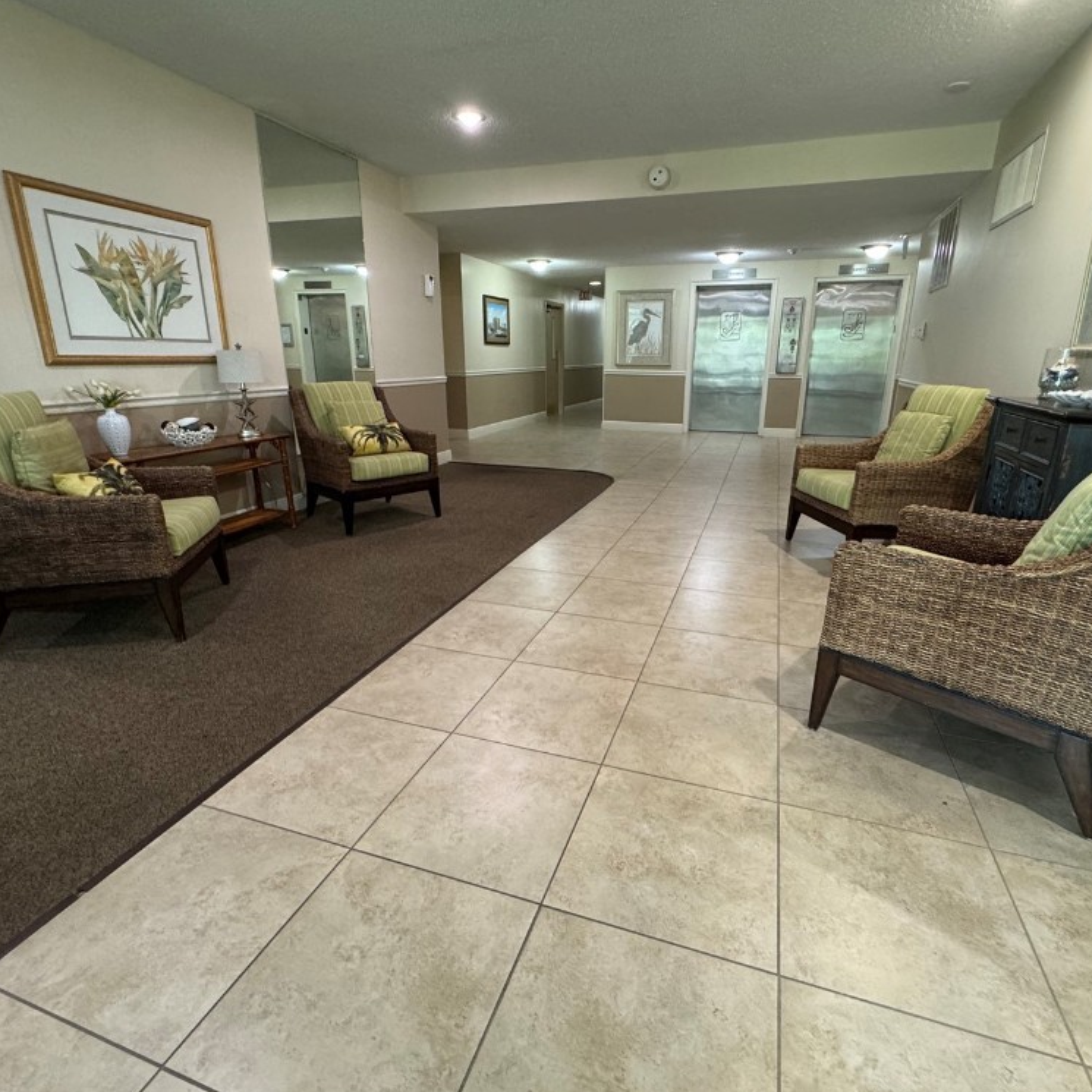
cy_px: 536
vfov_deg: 84.0
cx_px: 573
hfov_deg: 83.9
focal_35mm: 17
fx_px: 607
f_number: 2.2
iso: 500
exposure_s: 1/60
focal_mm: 2.22
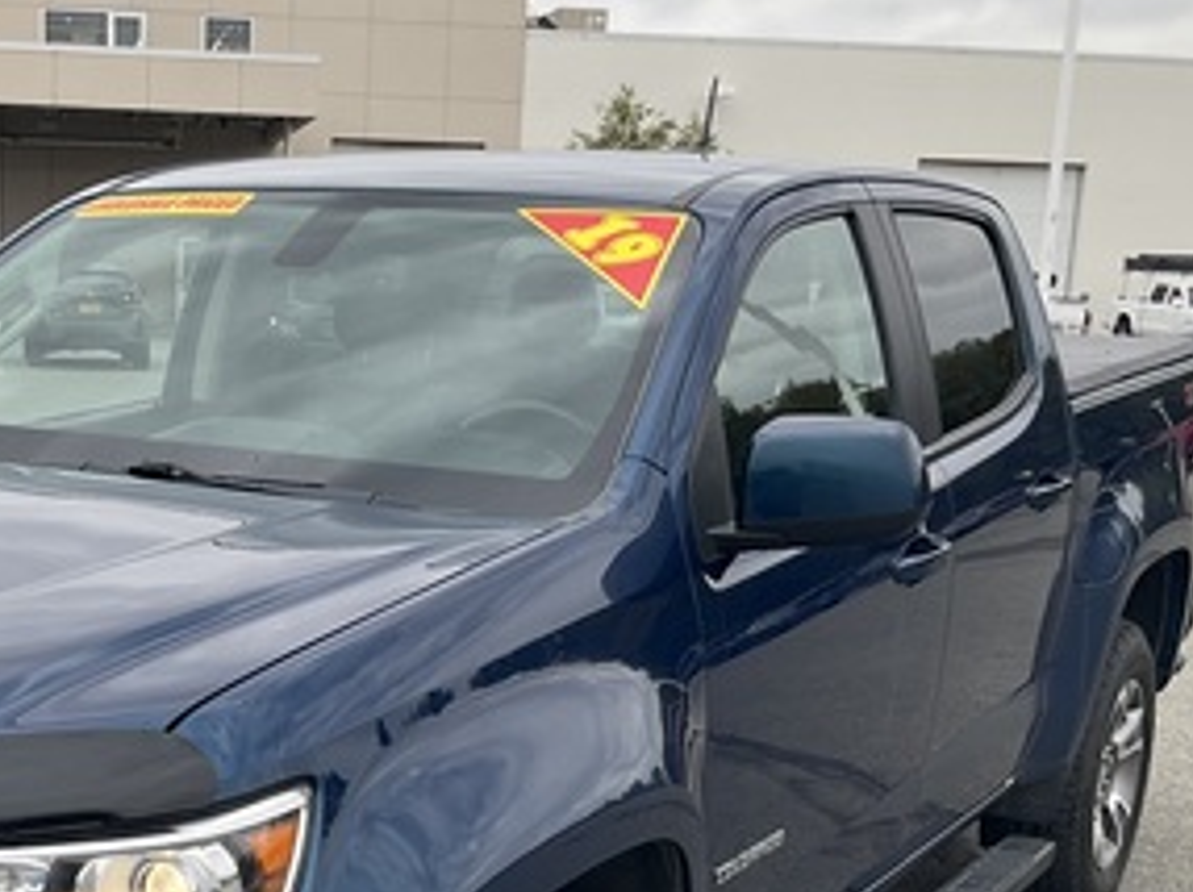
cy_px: 850
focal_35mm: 65
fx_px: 2238
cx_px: 300
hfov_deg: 29.4
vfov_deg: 21.9
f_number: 1.8
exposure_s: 1/133
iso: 16
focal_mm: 3
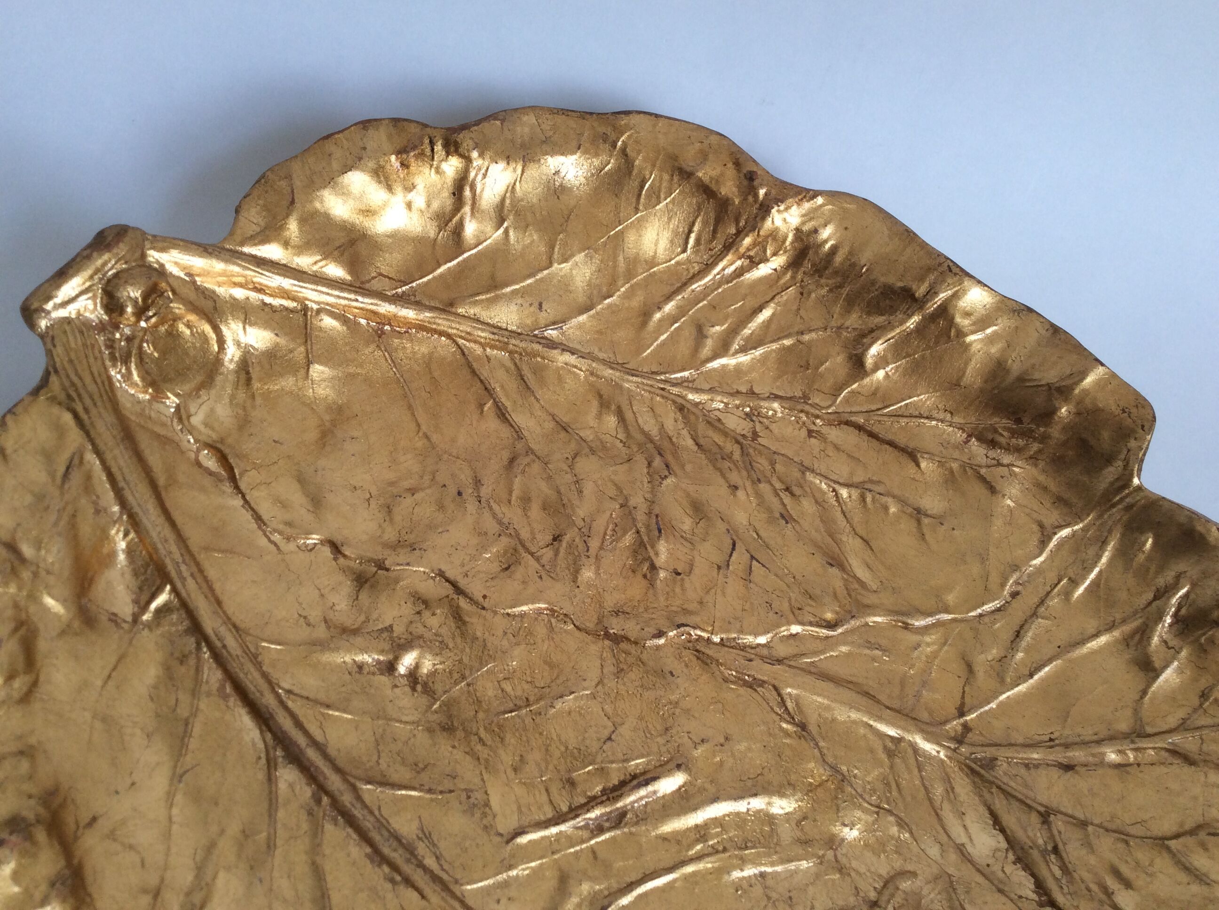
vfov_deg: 44.1
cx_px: 610
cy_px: 455
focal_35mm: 32
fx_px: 1125
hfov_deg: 56.9
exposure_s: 1/50
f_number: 2.4
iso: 40
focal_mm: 3.3
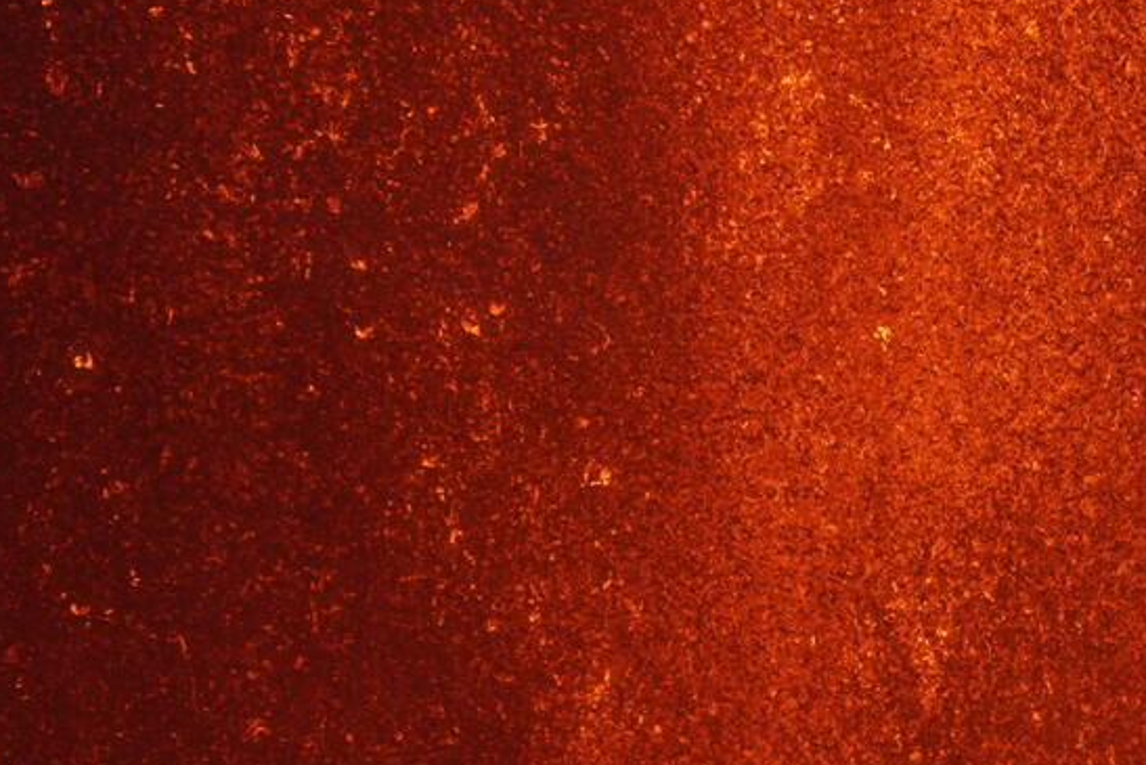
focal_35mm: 374
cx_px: 1140
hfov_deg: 5.5
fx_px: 11908
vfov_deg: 3.7
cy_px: 706
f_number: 5.6
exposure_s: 1/400
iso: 1250
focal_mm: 153
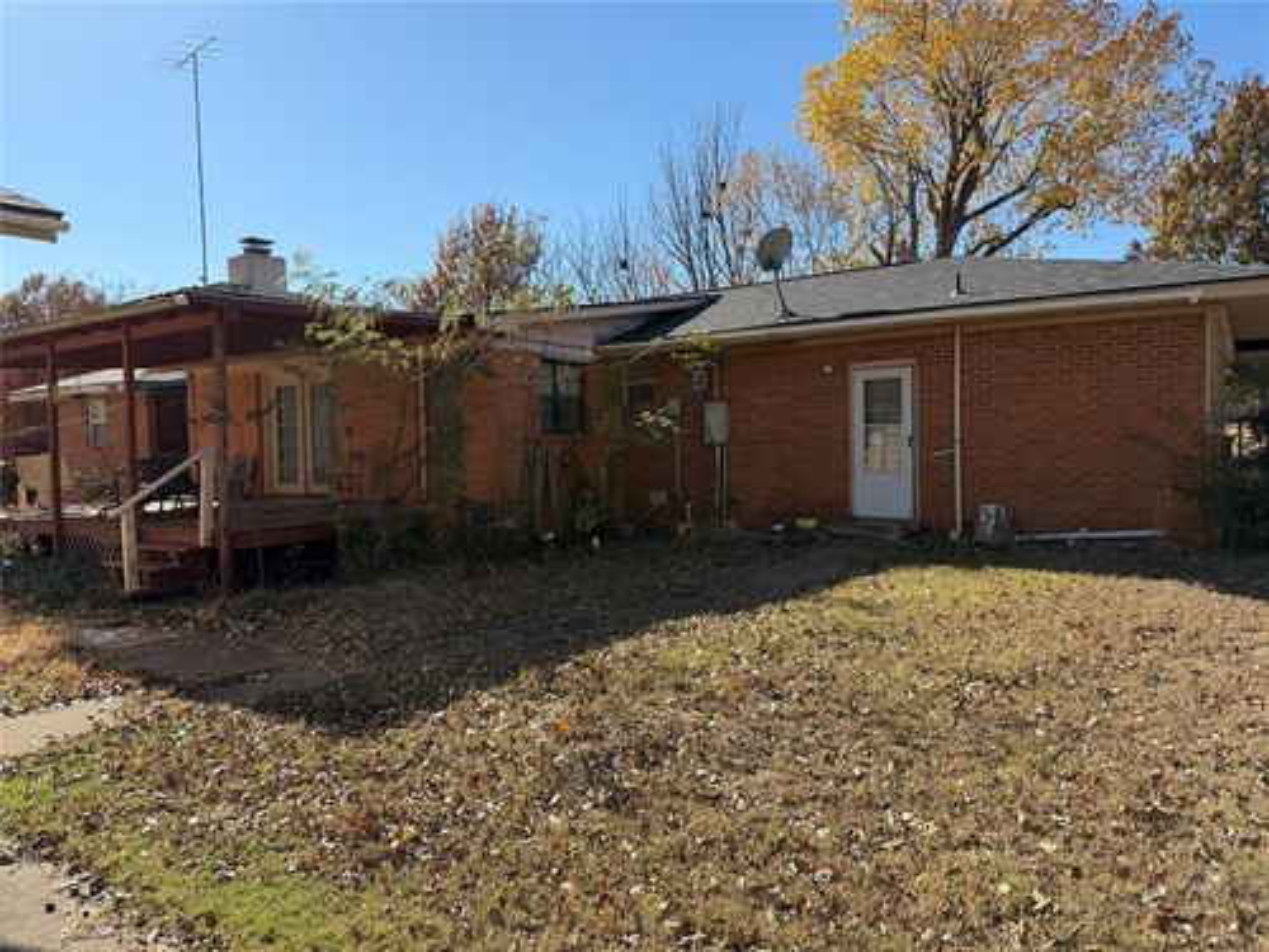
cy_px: 476
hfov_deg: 71.6
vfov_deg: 56.8
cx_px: 634
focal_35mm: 24
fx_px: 880
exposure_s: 1/3279
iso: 100
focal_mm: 6.76
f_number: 1.78
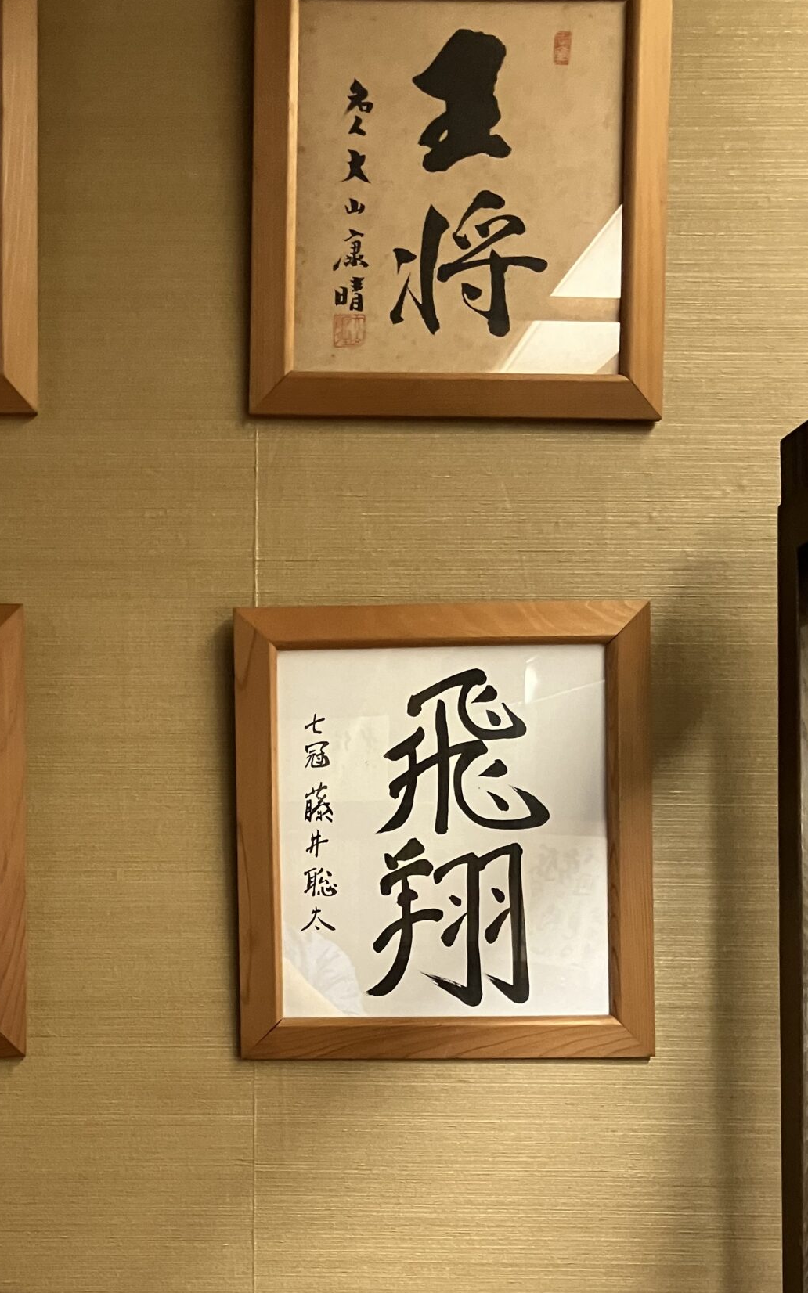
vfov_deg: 42.8
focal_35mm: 46
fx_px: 1621
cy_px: 884
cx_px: 167
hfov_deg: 27.5
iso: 250
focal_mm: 3.99
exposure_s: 1/33
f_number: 1.8
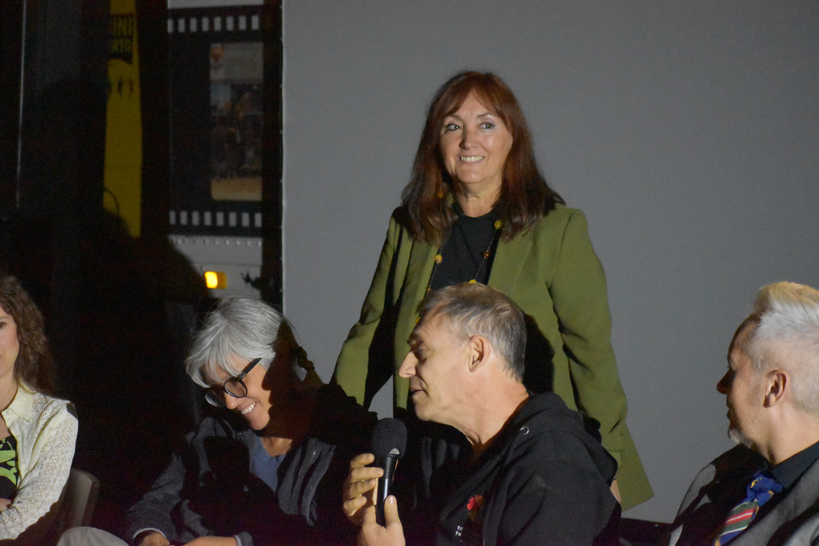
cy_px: 273
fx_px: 3480
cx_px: 410
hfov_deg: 13.4
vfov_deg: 9.0
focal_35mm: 153
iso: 12800
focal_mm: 102
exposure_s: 1/80
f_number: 4.8
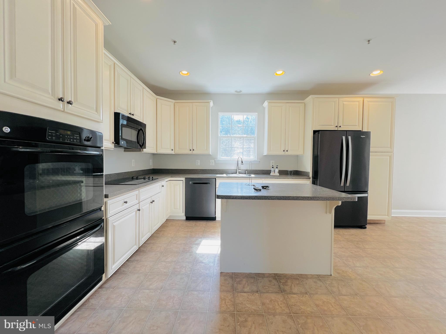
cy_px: 167
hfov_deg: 106.2
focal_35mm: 13
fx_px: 167
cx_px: 223
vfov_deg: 89.9
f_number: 1.8
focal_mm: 1.57
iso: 40
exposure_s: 1/120
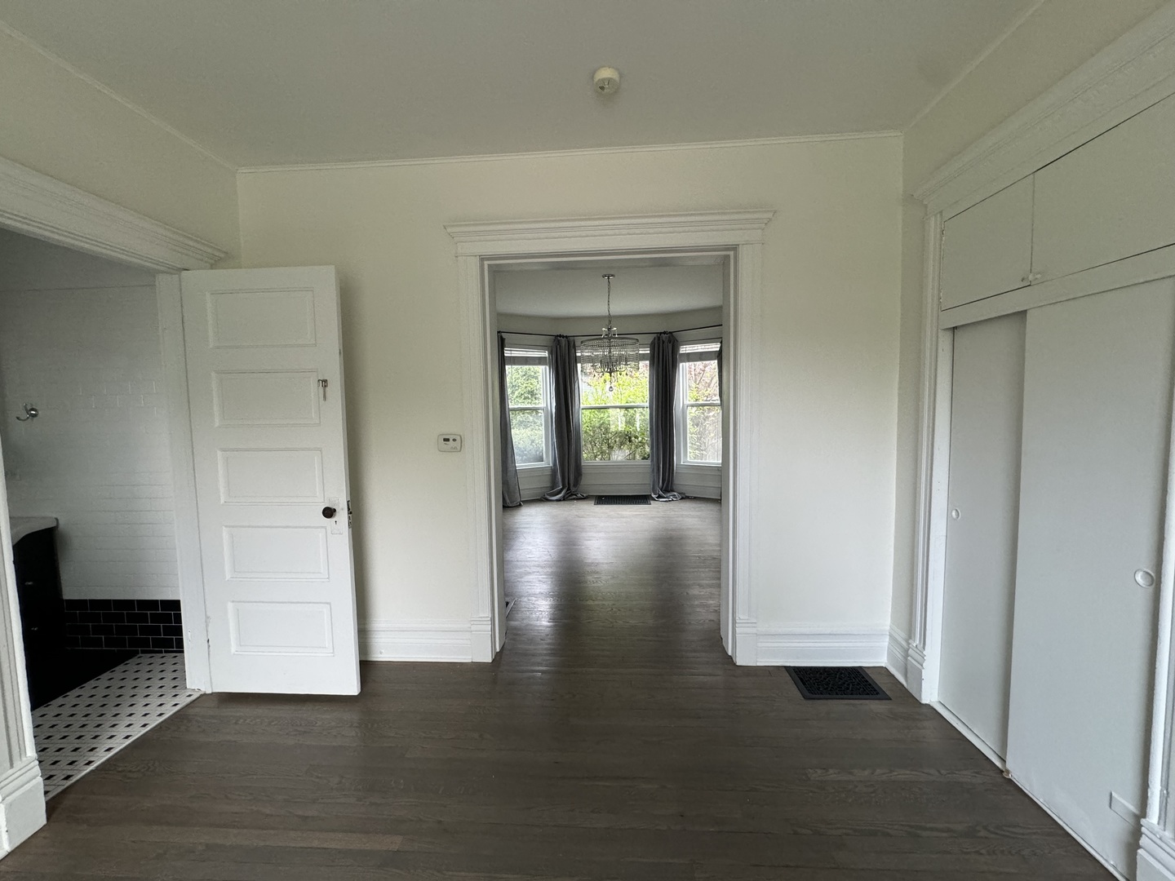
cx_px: 588
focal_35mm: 14
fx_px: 475
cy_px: 440
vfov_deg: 85.7
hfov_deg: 102.1
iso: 250
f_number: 2.2
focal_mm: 2.22
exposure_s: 1/99
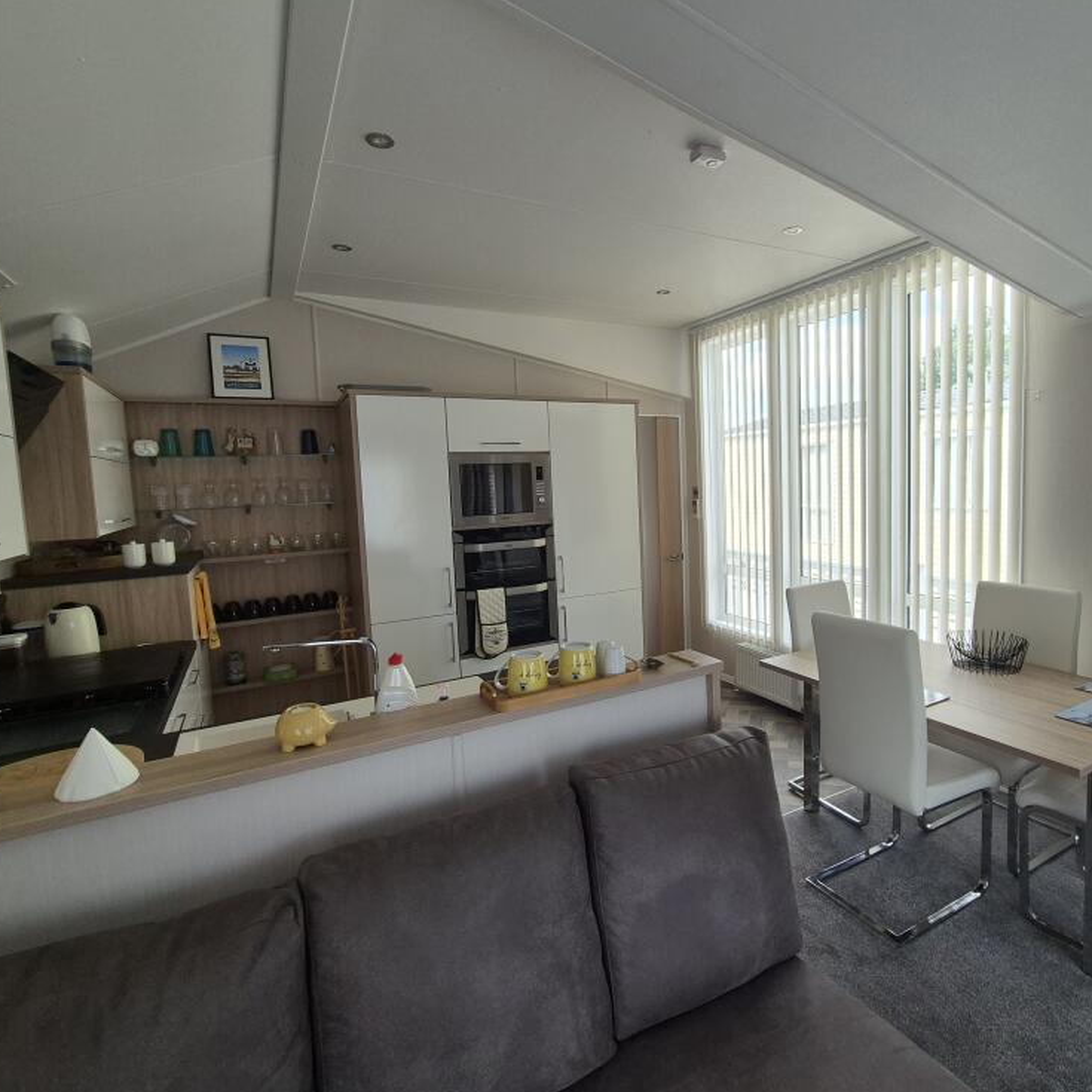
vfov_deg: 87.4
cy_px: 532
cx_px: 620
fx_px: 571
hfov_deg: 86.9
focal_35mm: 16
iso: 100
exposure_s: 1/359
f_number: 2.2
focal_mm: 2.2
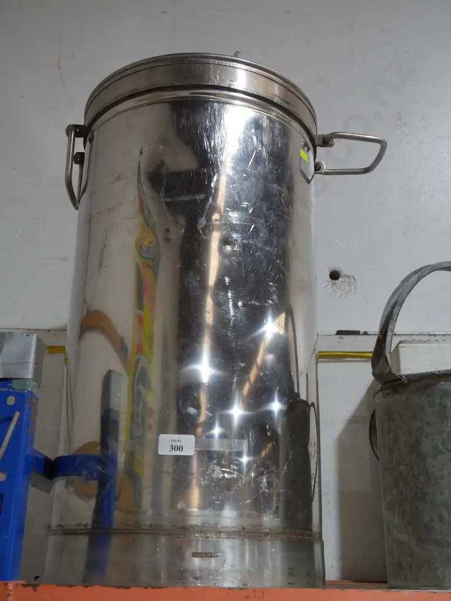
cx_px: 226
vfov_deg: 44.8
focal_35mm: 42
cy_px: 300
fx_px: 729
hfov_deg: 34.4
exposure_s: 1/60
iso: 800
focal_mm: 21
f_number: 4.6
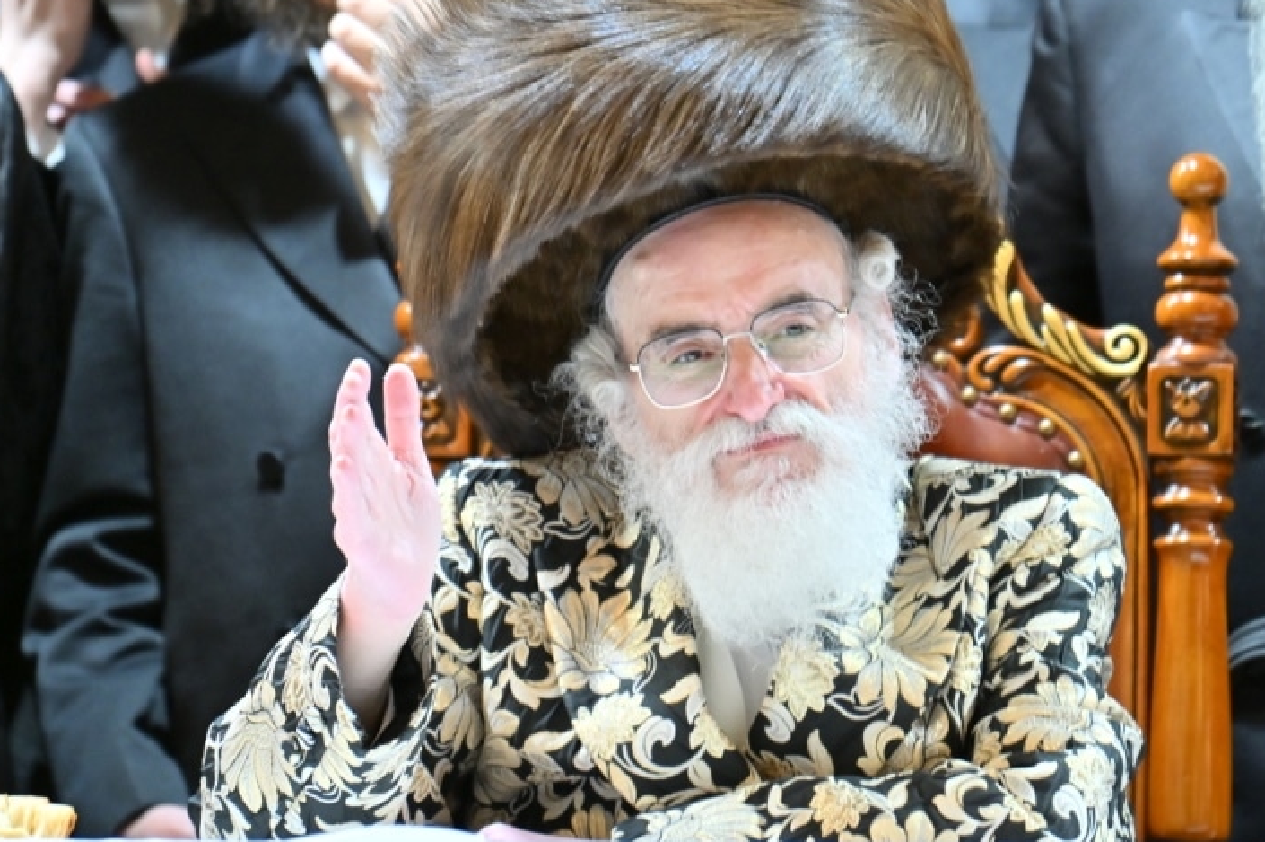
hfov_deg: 4.7
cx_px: 779
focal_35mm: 436
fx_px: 15309
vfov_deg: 3.1
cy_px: 269
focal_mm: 200
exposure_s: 1/200
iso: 500
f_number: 2.8
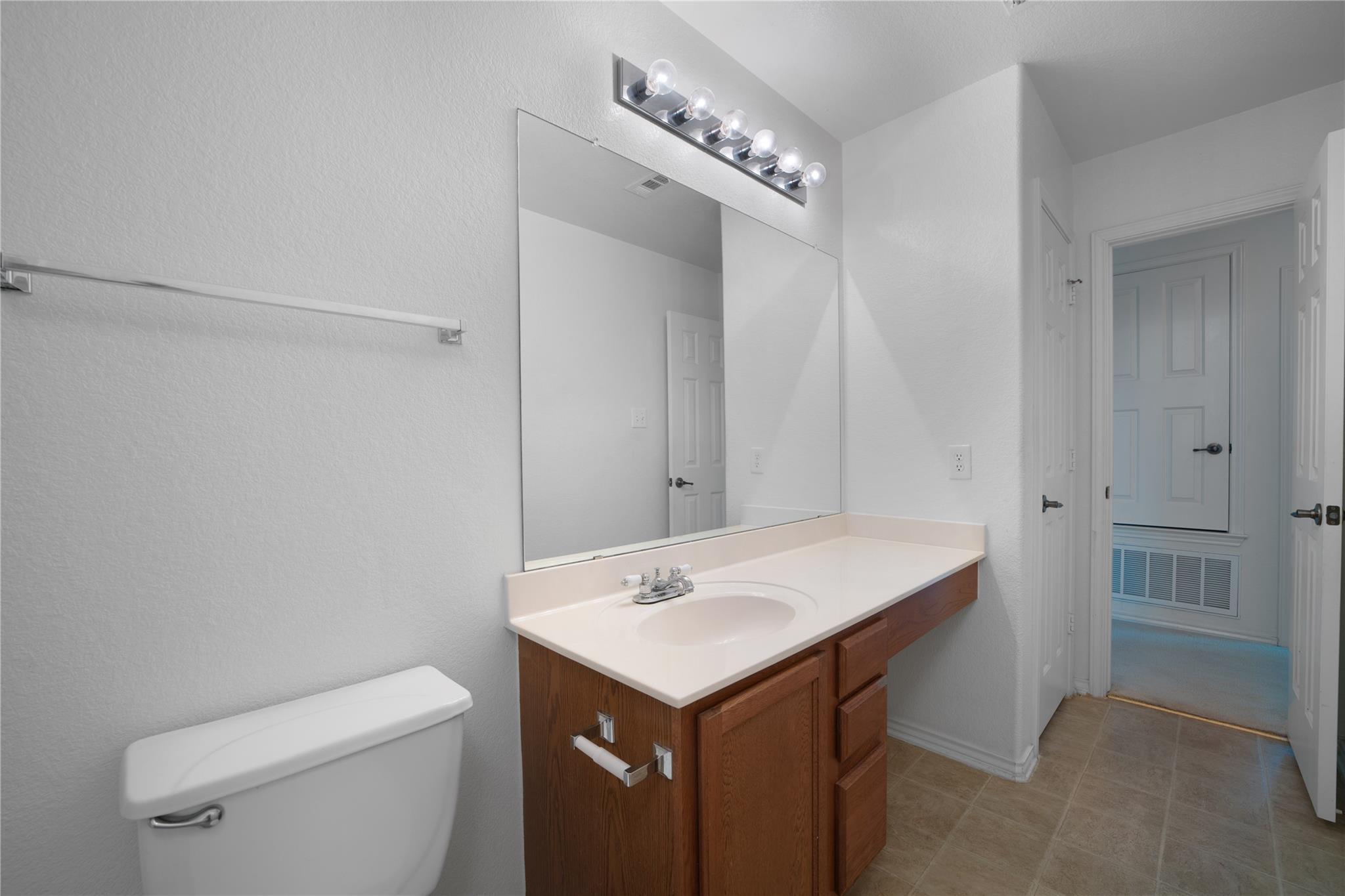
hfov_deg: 104.3
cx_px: 672
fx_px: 523
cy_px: 448
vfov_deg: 81.2
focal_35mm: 14
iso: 100
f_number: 8
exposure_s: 1/60
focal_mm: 14
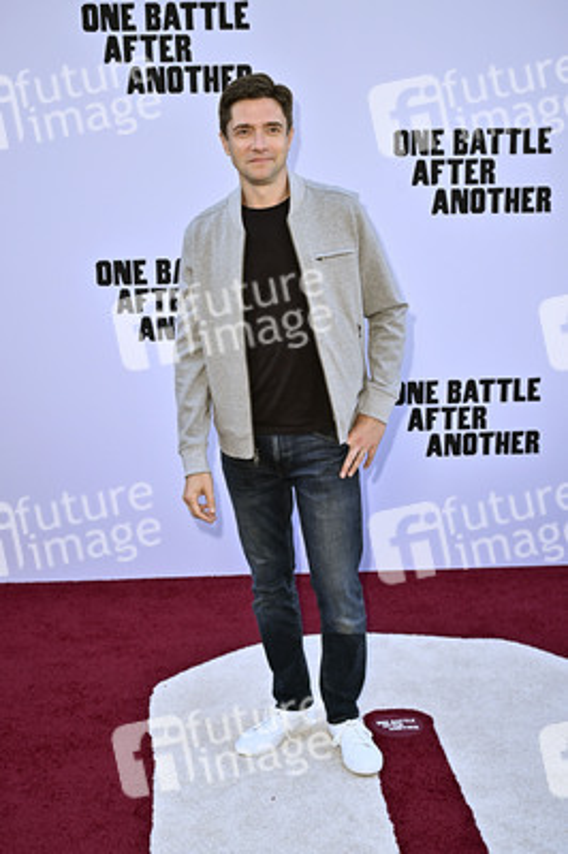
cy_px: 427
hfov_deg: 28.6
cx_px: 284
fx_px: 1114
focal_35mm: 47
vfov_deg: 41.9
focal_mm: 47
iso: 800
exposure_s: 1/320
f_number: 5
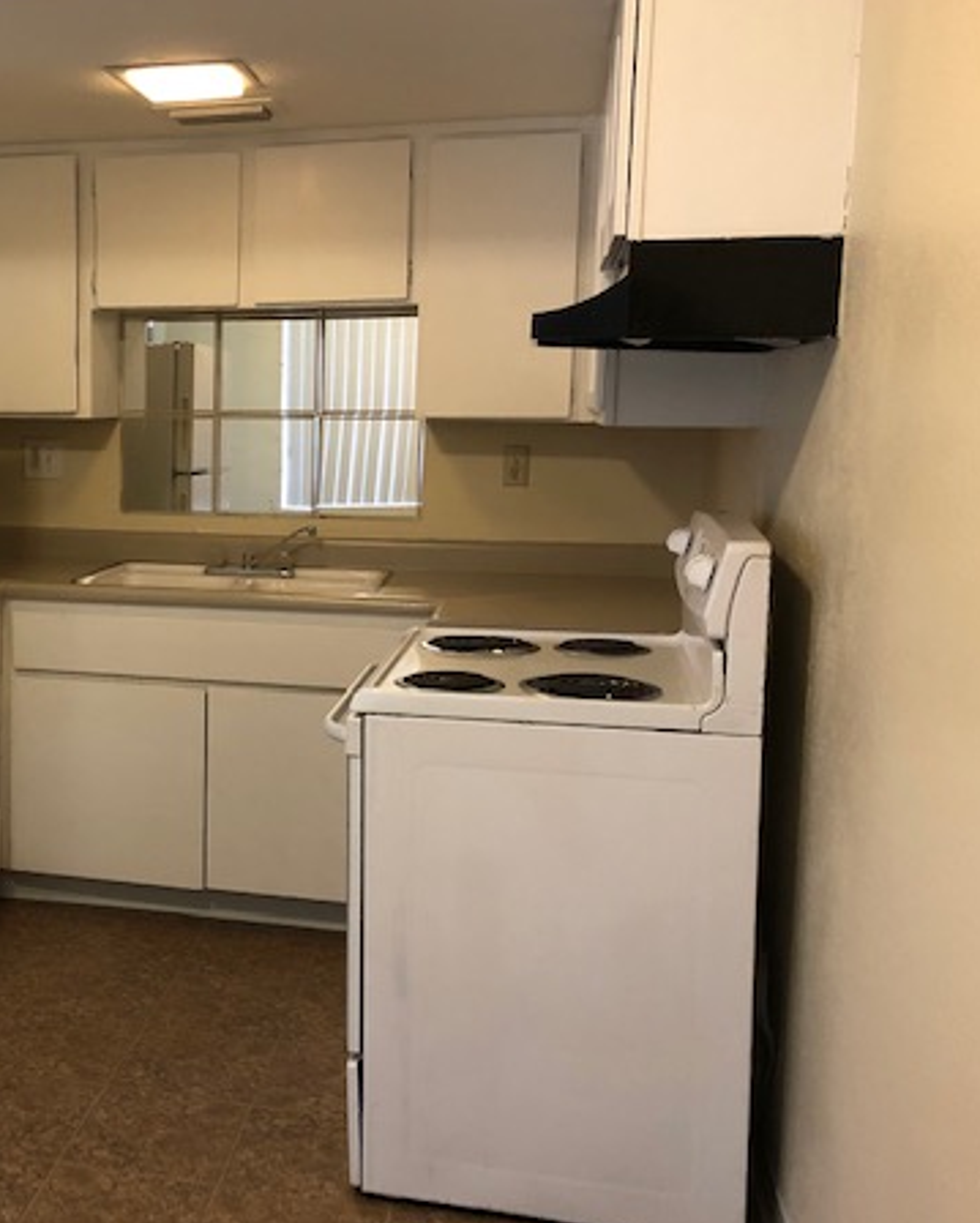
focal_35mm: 39
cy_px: 581
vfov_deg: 46.8
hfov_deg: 36.2
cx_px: 123
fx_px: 1413
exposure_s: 1/15
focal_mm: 3.99
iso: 64
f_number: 1.8
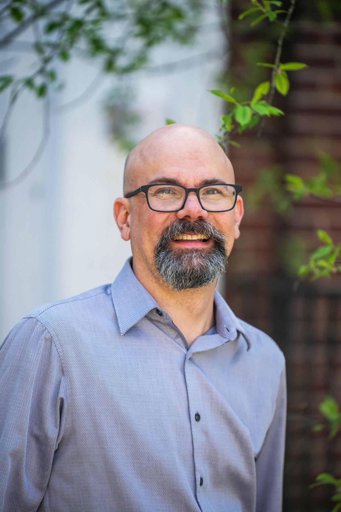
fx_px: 2841
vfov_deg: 10.3
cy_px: 256
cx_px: 170
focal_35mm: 200
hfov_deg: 6.9
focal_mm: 200
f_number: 3.2
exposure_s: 1/1600
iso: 400
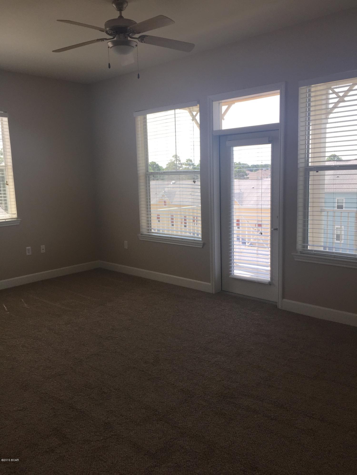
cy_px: 238
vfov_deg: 61.7
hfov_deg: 48.2
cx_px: 178
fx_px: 399
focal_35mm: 29
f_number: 2.2
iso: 32
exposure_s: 1/444
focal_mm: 4.15
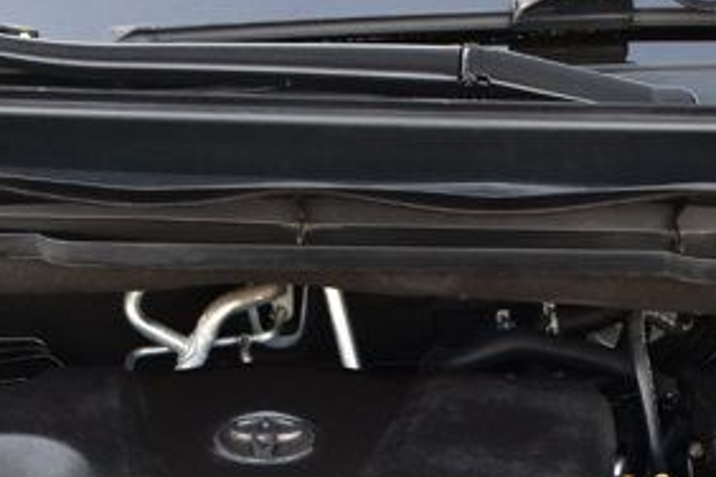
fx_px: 1949
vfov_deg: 13.0
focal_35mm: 98
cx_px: 518
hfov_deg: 20.7
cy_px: 769
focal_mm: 18
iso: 400
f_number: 6.3
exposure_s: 1/15
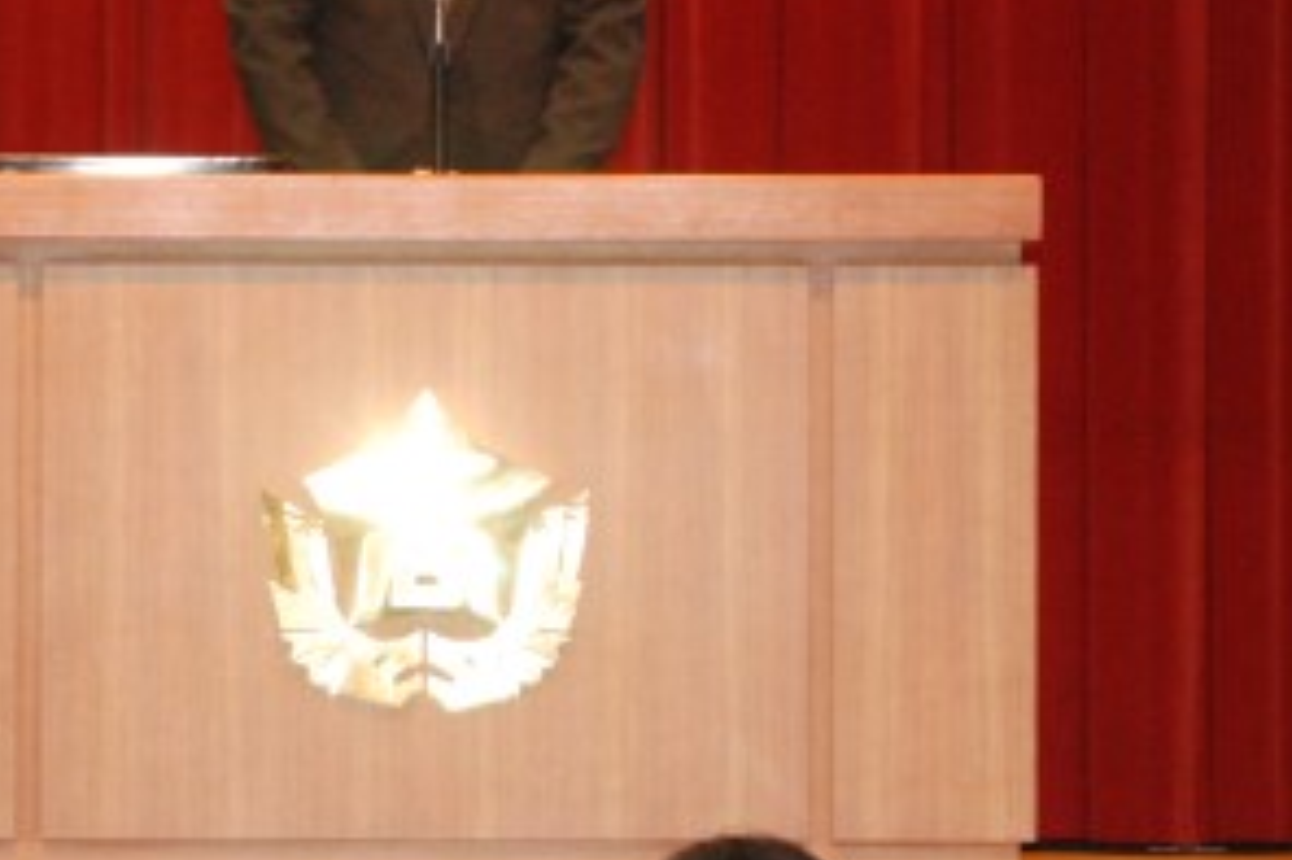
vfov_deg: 5.4
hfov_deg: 8.1
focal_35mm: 255
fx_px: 9146
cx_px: 465
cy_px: 432
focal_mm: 70
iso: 1600
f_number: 5
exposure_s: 1/60
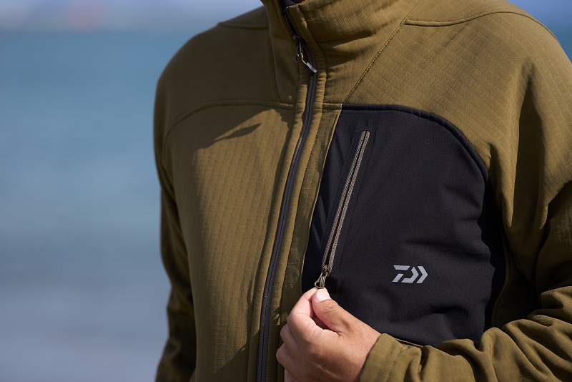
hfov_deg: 10.7
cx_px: 286
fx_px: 3052
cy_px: 191
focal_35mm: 192
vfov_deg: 7.2
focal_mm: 192
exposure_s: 1/500
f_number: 4.5
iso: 200
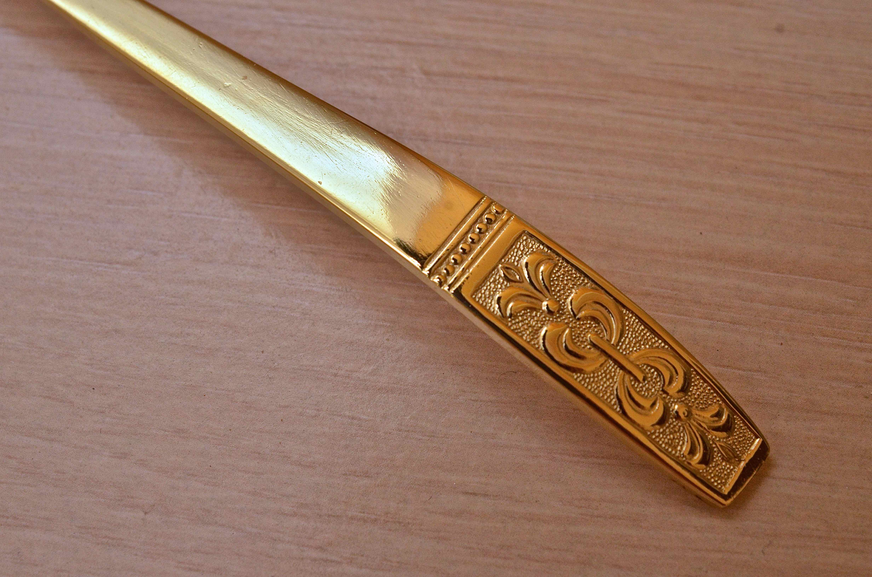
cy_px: 288
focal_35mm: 42
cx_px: 436
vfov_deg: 31.8
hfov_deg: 46.5
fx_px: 1015
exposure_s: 1/200
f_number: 11
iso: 800
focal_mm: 28
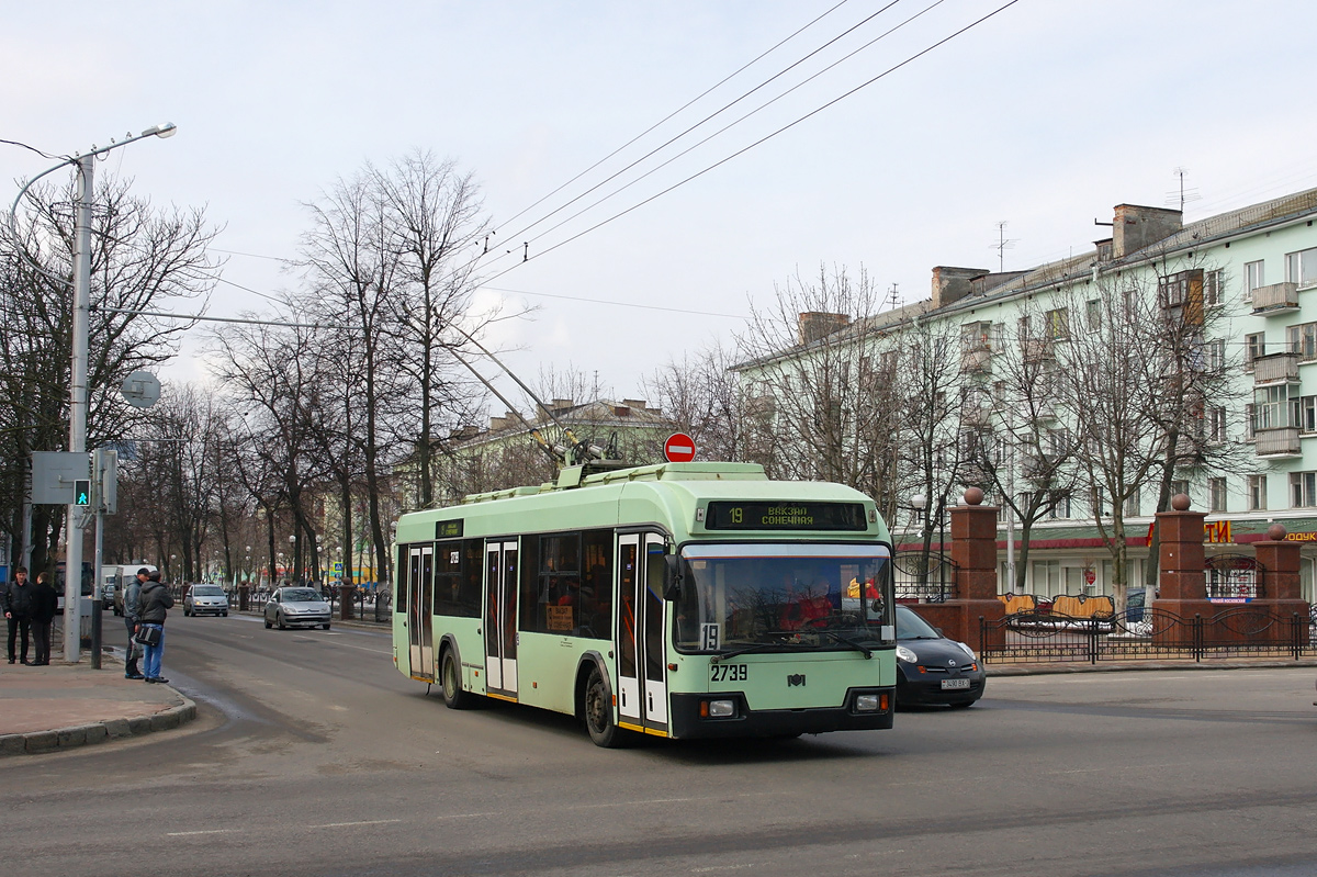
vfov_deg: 36.8
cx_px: 658
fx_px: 1316
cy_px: 438
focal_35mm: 36
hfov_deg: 53.2
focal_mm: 24
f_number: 5.6
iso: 200
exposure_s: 1/800
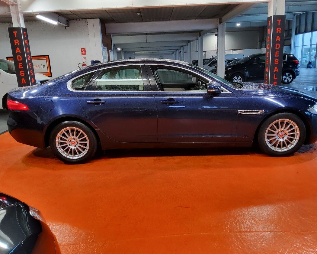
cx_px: 164
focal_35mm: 29
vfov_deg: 49.9
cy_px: 136
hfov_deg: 60.4
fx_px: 272
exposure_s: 1/50
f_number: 2
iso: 200
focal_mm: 3.08
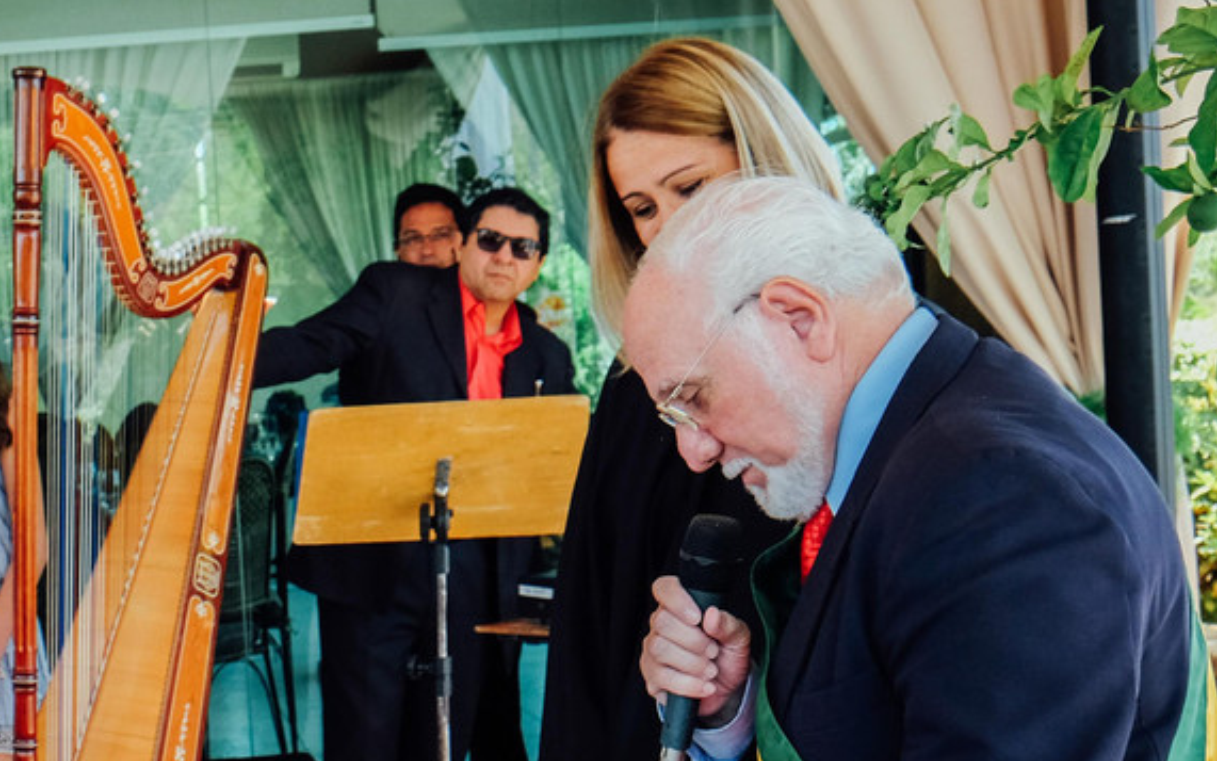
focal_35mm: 75
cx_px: 36
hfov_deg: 26.2
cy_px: 646
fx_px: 2488
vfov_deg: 17.2
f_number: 5.6
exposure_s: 1/160
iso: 500
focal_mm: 23.3
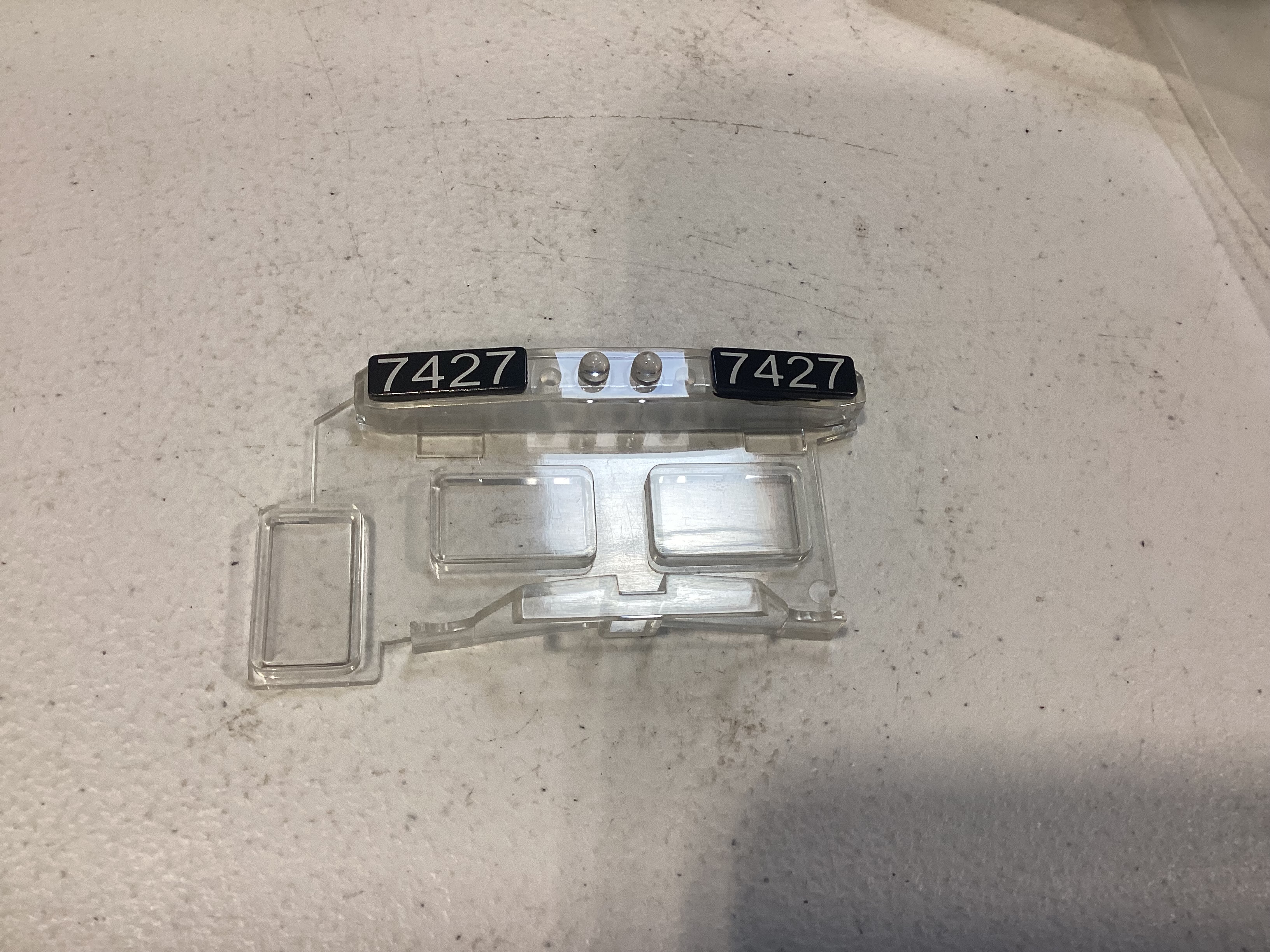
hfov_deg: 58.4
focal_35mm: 31
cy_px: 476
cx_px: 635
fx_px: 1137
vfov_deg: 45.4
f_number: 2.4
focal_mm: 3.3
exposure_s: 1/60
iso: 64
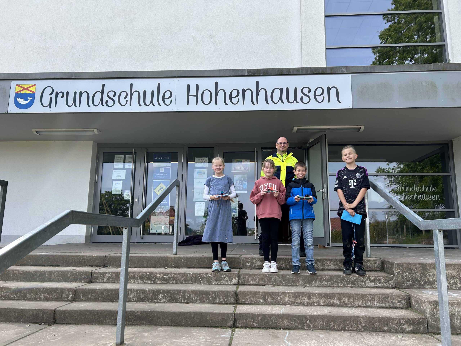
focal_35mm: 26
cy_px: 173
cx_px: 230
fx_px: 346
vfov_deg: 53.1
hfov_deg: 67.3
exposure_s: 1/1029
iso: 50
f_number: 1.5
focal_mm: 5.7
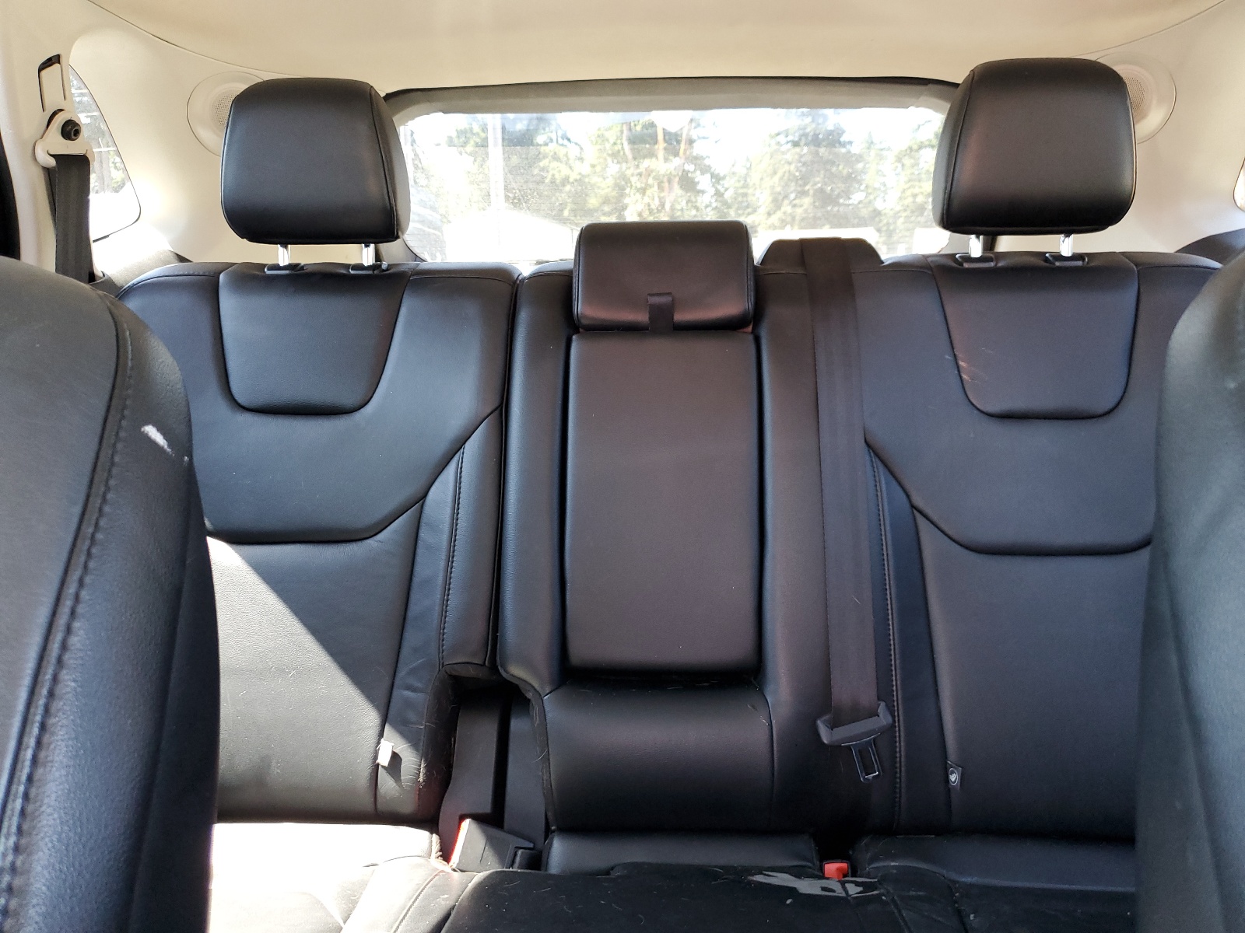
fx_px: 935
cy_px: 466
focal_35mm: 26
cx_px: 622
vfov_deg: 53.1
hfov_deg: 67.3
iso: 125
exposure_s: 1/60.2
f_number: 1.5
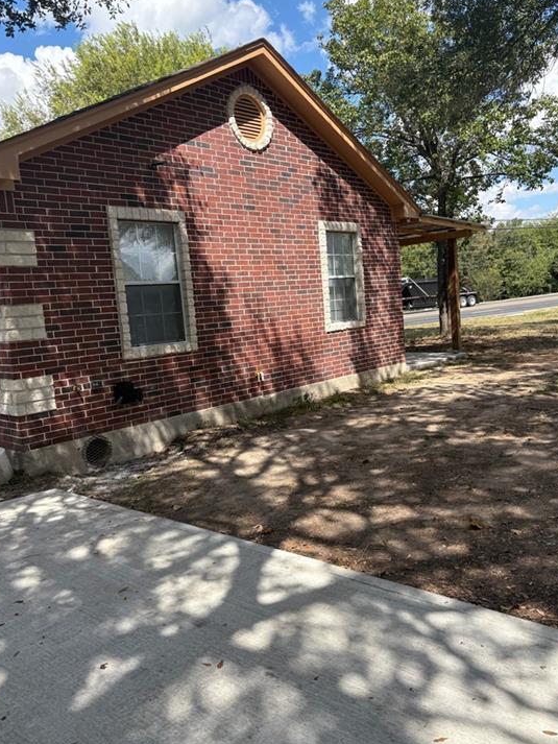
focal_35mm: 28
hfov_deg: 49.8
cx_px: 272
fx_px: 602
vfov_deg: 63.4
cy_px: 362
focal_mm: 5.96
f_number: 1.6
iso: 64
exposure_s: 1/2283
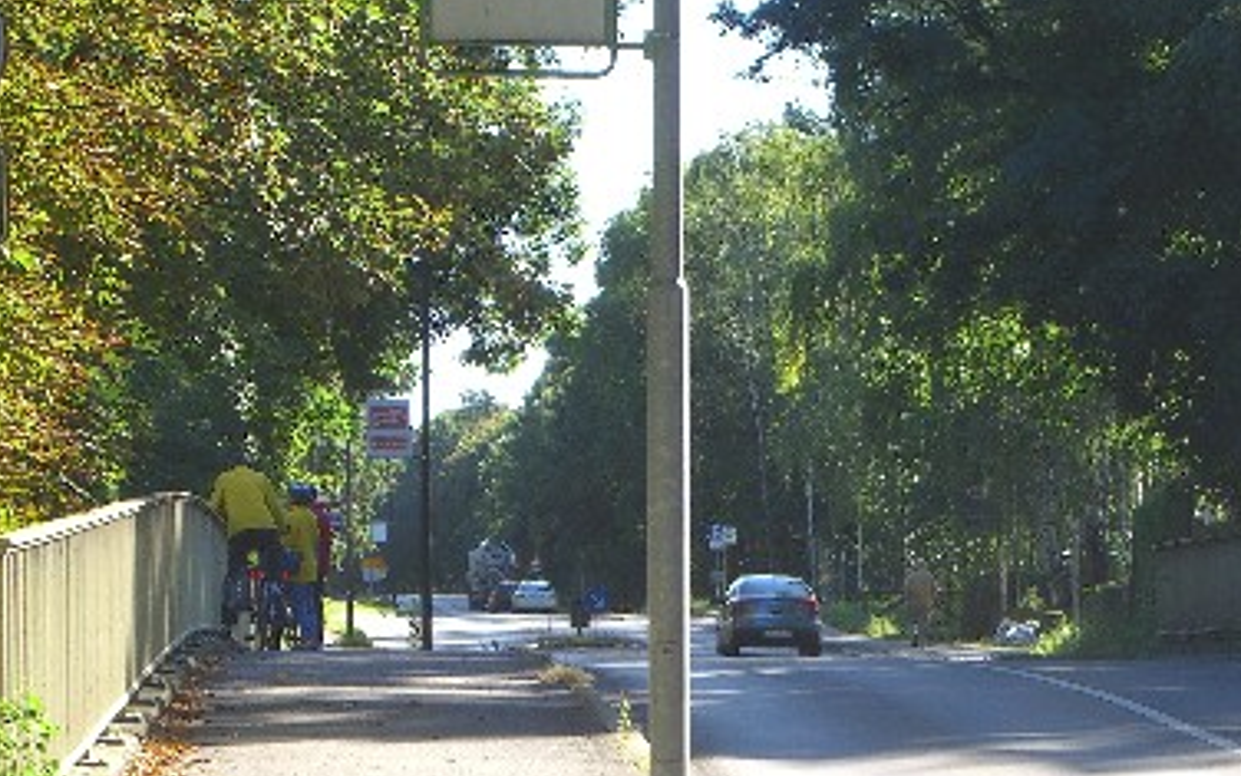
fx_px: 5276
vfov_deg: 8.4
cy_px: 672
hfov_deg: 13.4
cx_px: 830
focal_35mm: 156
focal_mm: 19.7
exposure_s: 1/125
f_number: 4.8
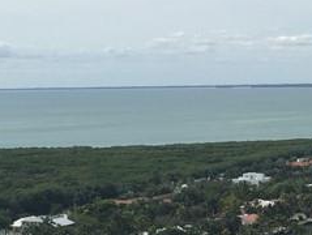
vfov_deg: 11.9
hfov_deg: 15.8
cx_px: 247
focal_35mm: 124
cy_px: 183
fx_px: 1119
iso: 32
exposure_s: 1/3049
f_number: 2.2
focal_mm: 4.15
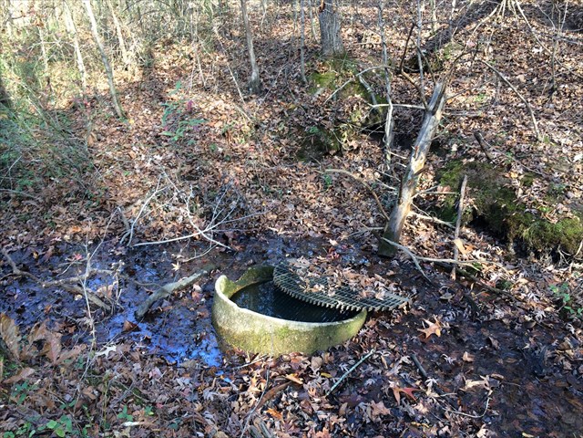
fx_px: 488
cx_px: 292
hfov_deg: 61.7
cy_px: 219
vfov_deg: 48.2
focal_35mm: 29
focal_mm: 4.15
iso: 50
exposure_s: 1/120
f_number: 2.2
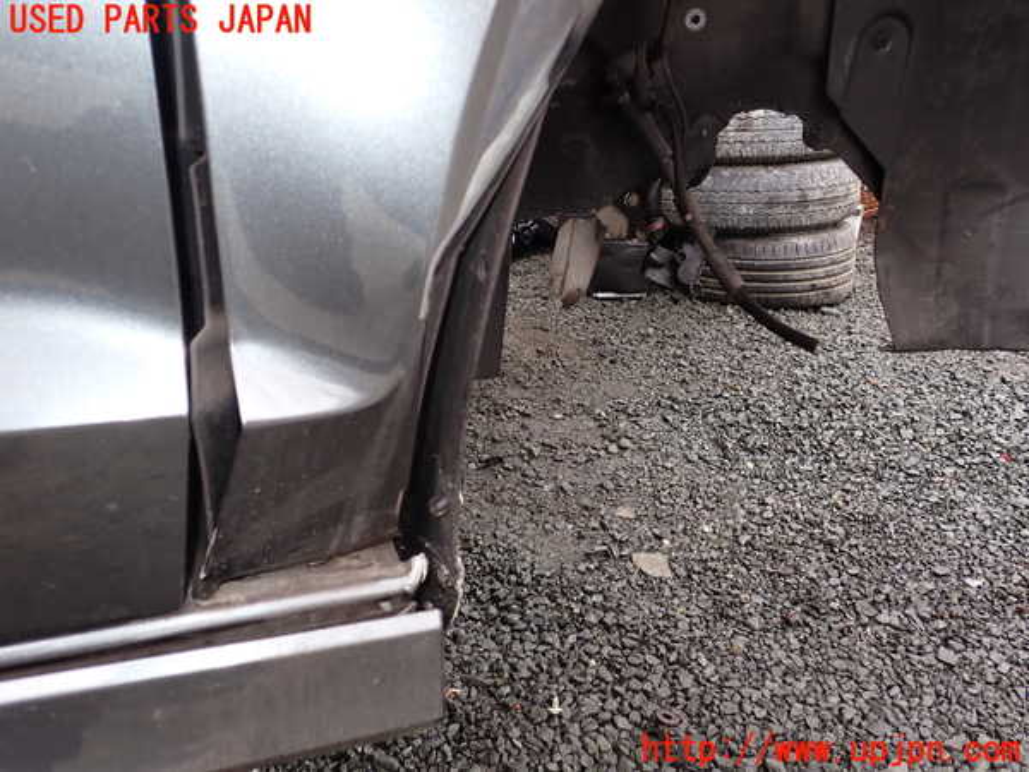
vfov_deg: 46.8
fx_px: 892
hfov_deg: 60.0
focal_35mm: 30
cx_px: 514
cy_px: 386
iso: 100
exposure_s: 1/80
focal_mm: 5.4
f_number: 3.2
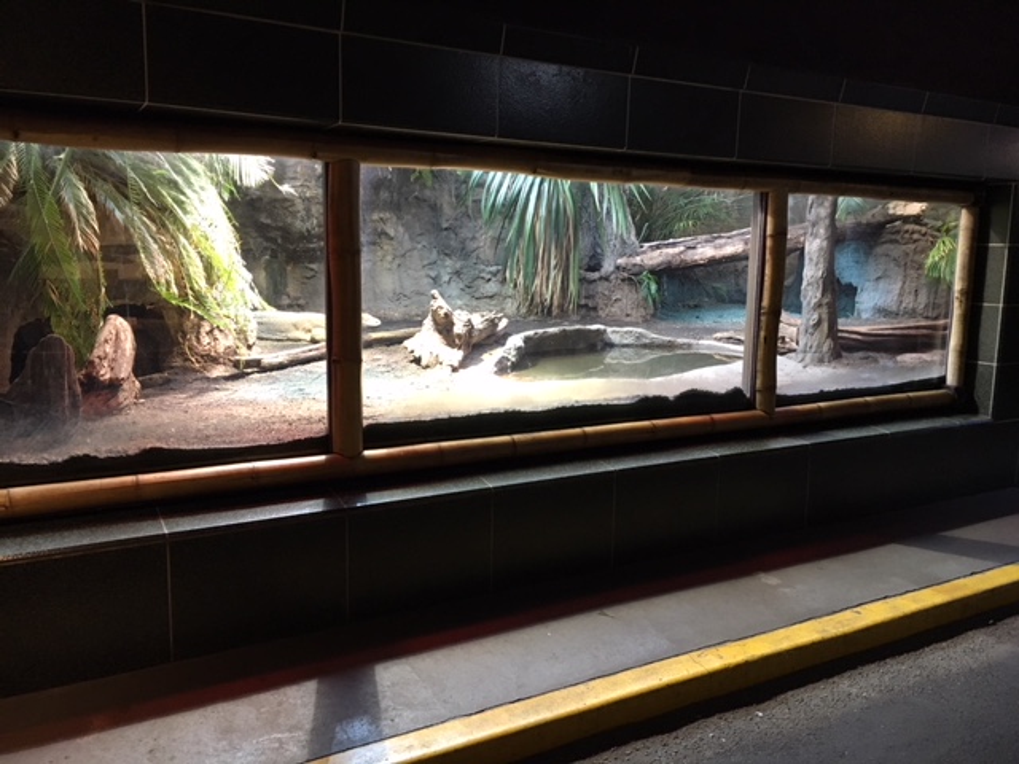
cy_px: 382
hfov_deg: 61.7
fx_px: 854
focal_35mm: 29
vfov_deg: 48.2
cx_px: 510
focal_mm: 4.15
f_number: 2.2
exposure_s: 1/30
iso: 125
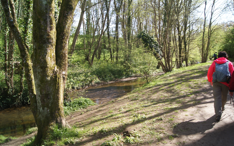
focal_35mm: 28
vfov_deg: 44.5
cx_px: 119
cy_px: 72
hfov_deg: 66.5
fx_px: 179
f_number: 8
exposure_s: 1/60
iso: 100
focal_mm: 18
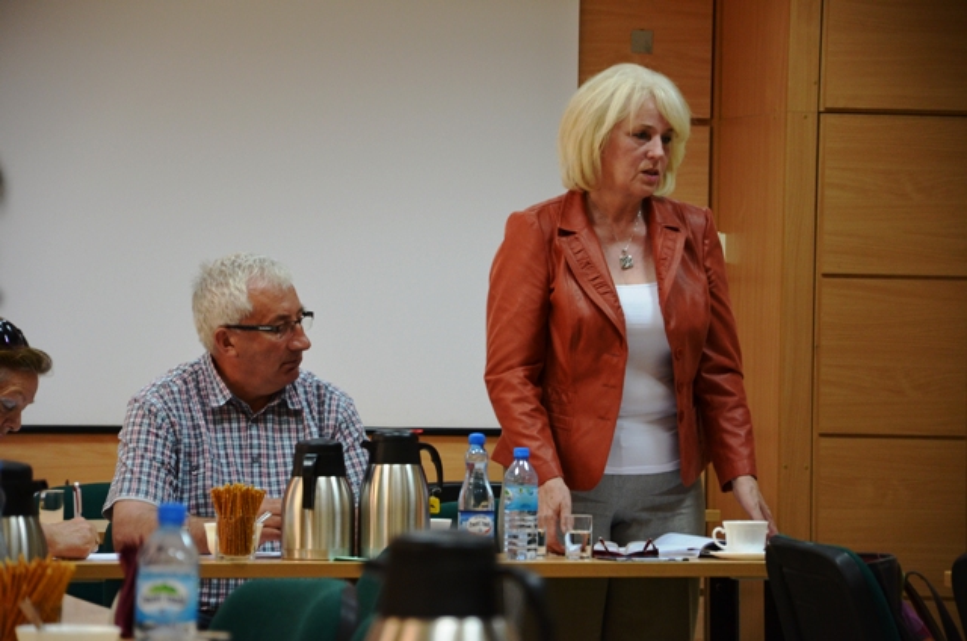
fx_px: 4222
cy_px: 320
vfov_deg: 8.7
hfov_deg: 13.1
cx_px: 484
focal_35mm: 158
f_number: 5.6
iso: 800
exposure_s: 1/50
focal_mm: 105
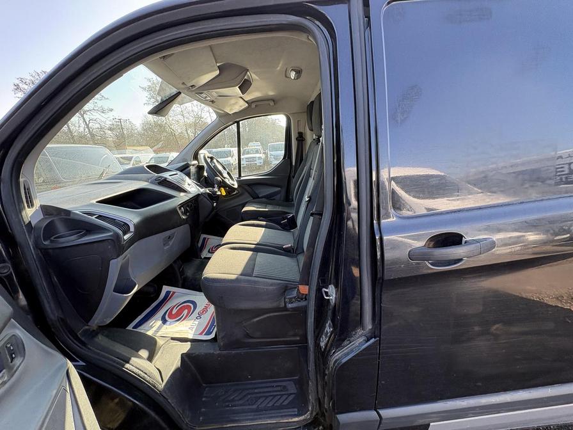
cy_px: 215
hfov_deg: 102.1
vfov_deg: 85.7
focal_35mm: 14
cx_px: 286
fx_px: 232
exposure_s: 1/99
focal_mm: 2.22
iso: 50
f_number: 2.2
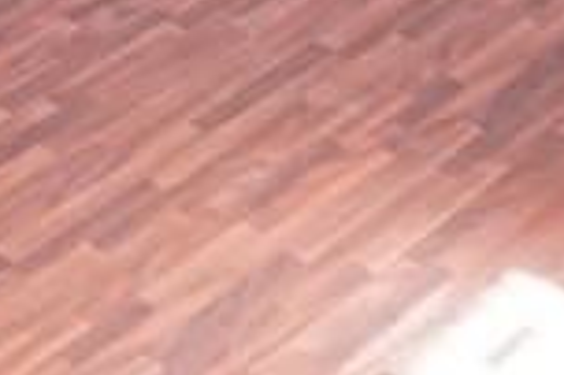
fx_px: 2473
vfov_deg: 7.7
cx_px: 382
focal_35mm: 158
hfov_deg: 13.0
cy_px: -694
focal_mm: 16
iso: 2500
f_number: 3.5
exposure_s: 1/160
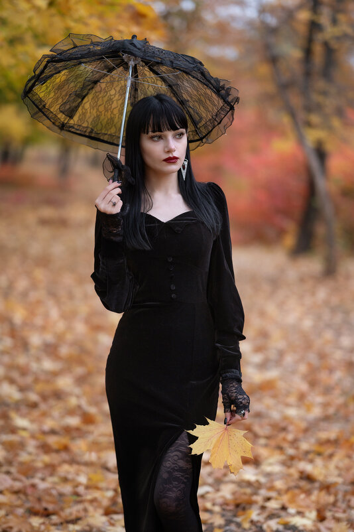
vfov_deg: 23.9
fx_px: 1255
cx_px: 177
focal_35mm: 85
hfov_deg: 16.1
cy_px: 266
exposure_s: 1/125
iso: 1000
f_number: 1.8
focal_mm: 85
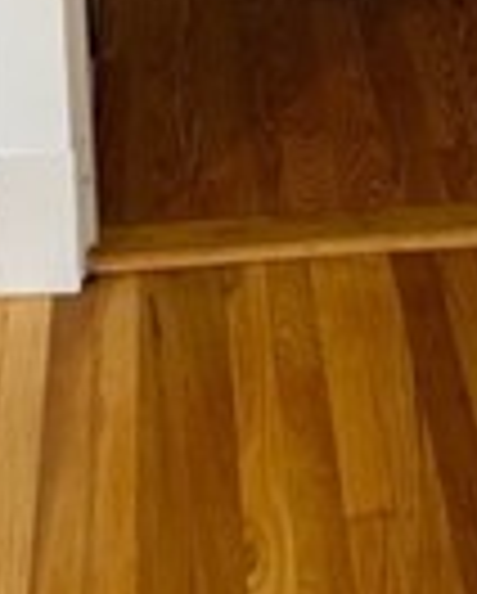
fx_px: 1620
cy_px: -396
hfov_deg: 16.7
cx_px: 351
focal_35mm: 92
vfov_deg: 17.7
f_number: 1.6
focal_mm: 4.2
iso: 250
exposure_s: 1/60
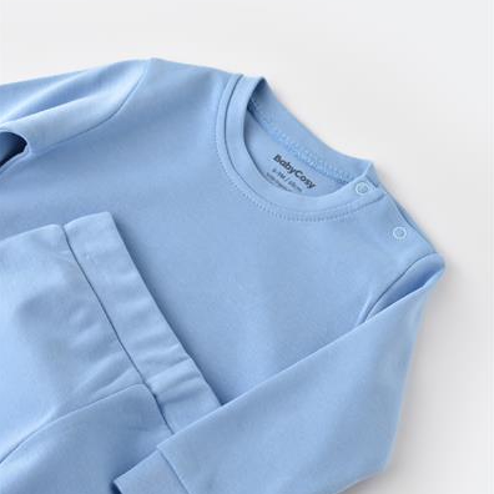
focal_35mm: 68
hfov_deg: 25.5
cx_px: 247
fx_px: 1092
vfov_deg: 25.4
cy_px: 297
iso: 400
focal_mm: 35
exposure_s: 1/60
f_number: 8
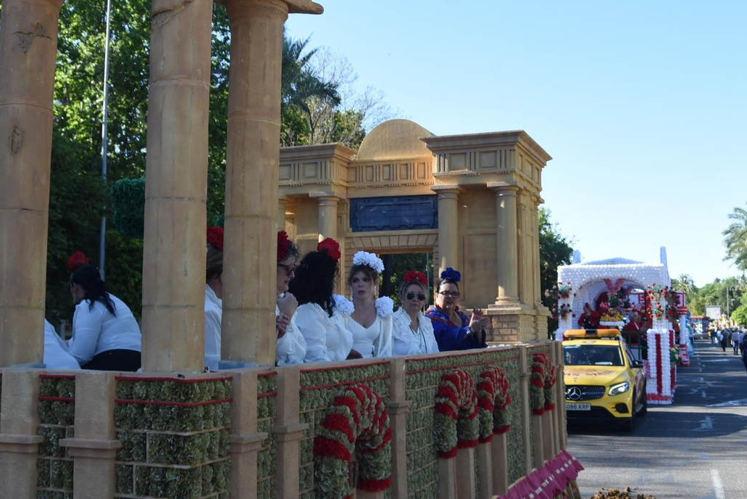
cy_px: 218
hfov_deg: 43.5
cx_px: 419
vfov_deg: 29.9
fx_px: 934
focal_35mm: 45
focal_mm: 29
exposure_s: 1/125
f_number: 9
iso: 100
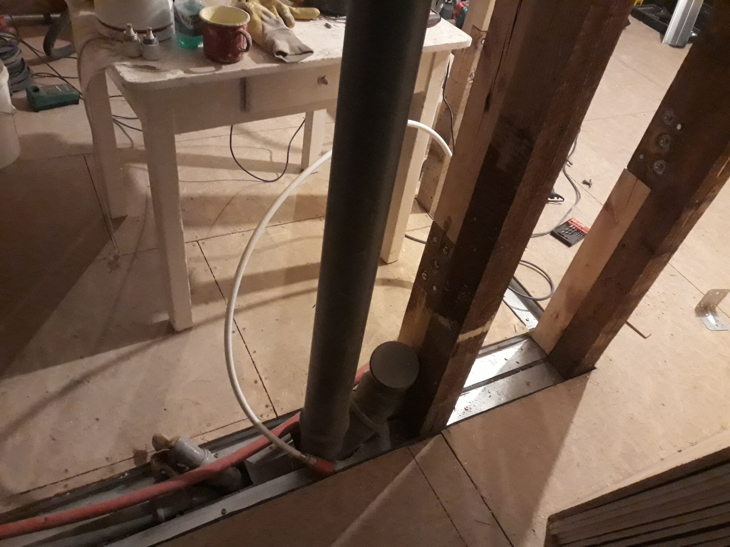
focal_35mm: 27
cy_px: 274
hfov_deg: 65.3
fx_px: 569
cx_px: 365
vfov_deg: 51.4
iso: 800
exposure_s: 1/17
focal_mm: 3.71
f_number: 1.7
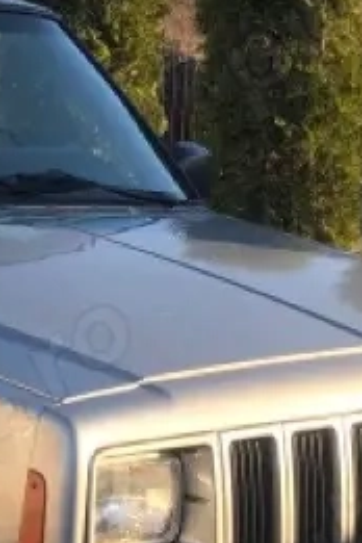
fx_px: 2247
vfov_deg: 13.6
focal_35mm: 149
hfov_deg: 9.2
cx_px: 44
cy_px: 12
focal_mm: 4
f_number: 1.8
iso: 20
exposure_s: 1/565
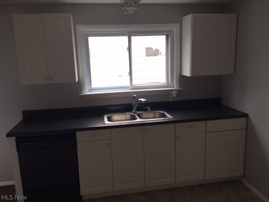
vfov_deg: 48.2
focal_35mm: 29
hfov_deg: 61.7
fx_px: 225
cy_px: 101
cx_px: 134
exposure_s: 1/40
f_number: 2.2
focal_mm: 4.15
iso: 40
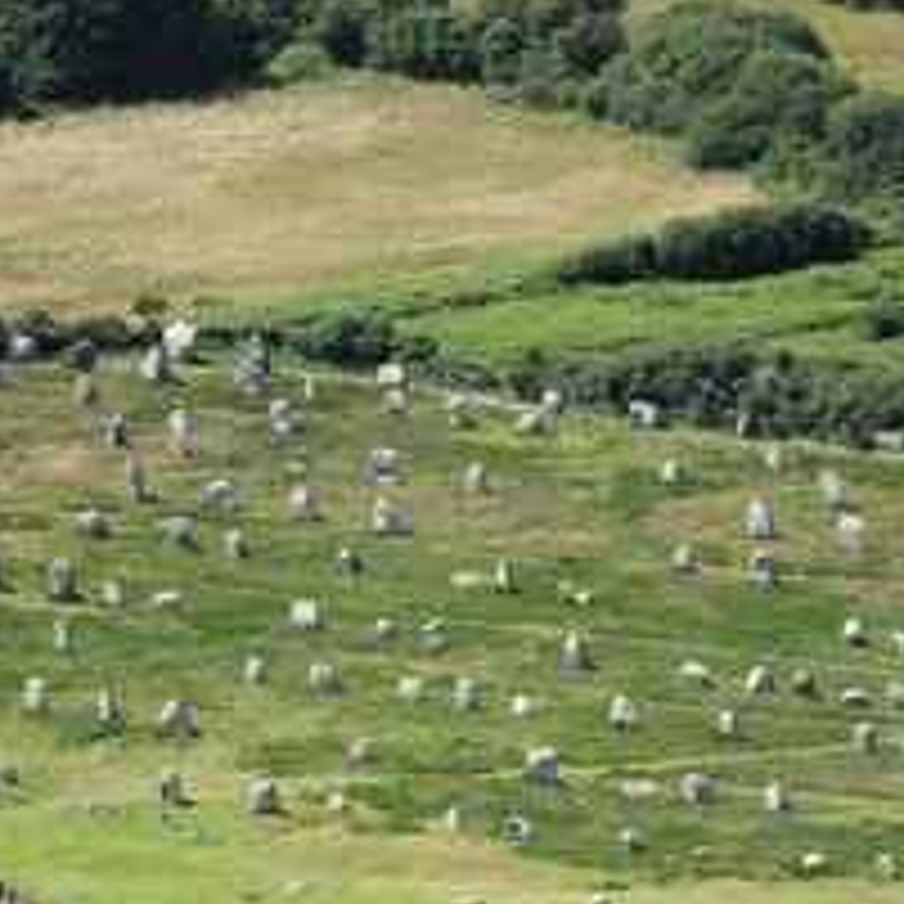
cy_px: 396
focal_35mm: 356
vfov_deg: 4.9
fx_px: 10518
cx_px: 495
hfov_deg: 4.9
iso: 400
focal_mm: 200
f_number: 7.1
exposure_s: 1/1000
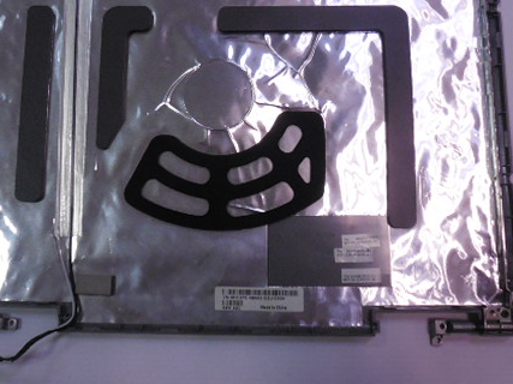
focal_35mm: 39
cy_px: 113
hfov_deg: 47.8
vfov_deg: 36.2
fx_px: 578
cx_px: 225
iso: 800
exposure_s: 1/250
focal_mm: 4.6
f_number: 3.5
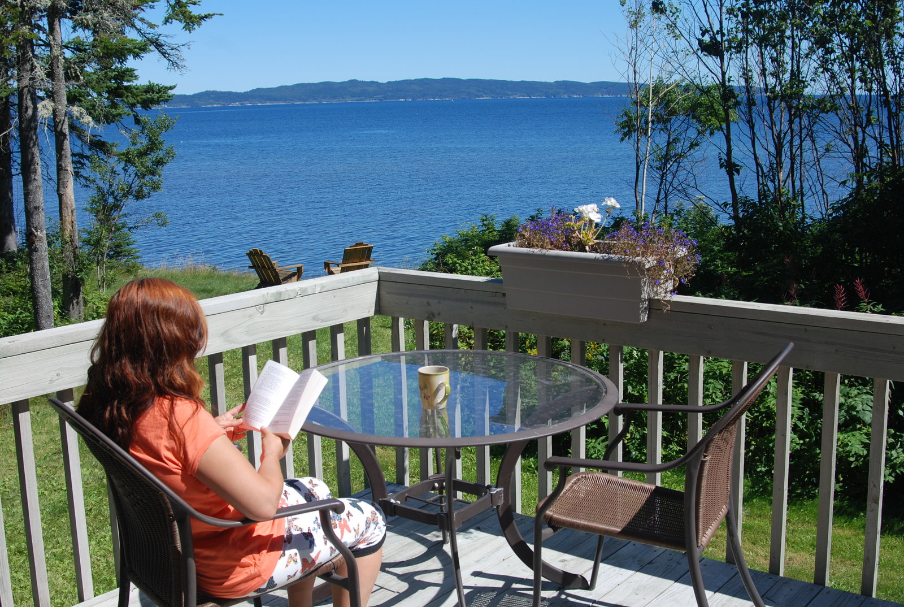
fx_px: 1057
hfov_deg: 46.3
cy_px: 304
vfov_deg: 32.0
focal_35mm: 42
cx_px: 452
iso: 100
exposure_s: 1/200
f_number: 7.1
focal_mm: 28
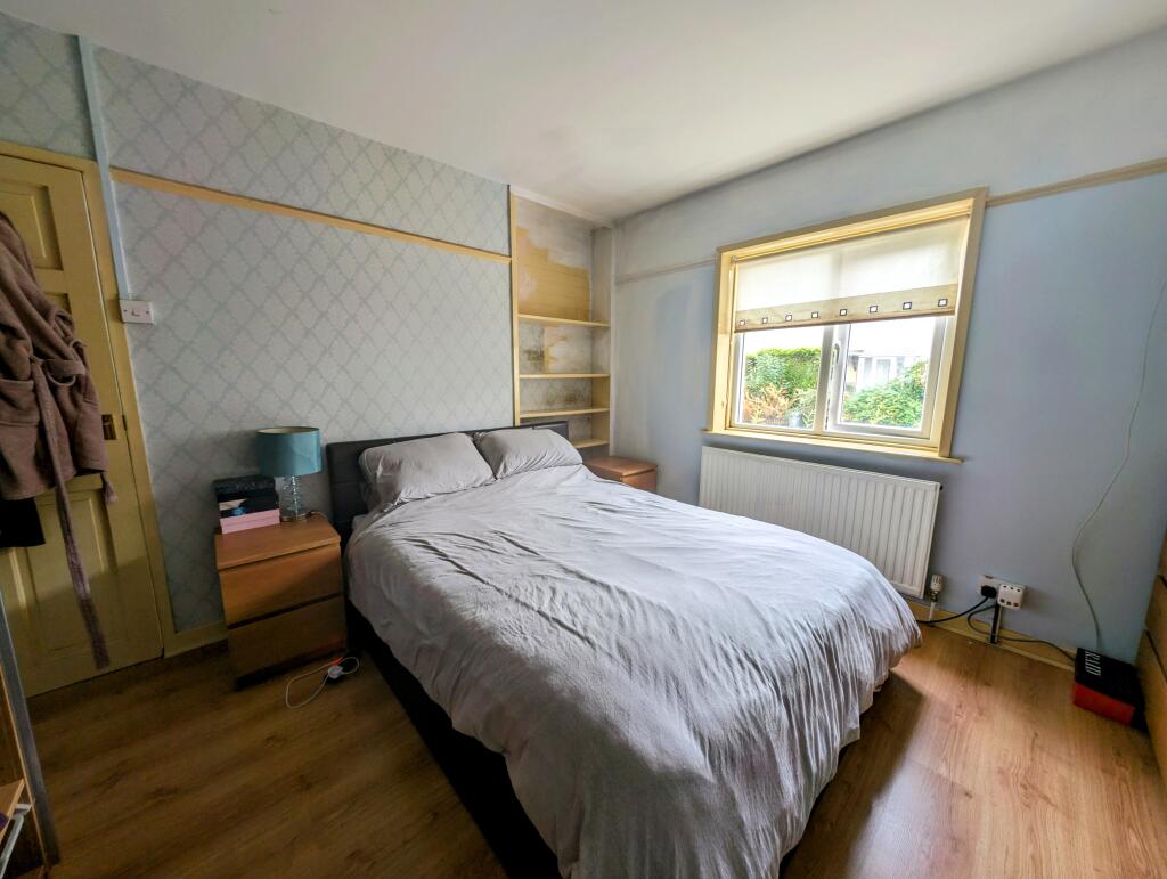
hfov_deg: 110.5
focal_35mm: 12
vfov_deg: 94.6
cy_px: 440
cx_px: 584
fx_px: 405
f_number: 1.95
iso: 54
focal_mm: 2.23
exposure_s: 1/18.1
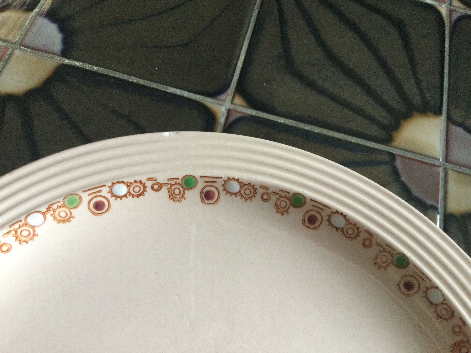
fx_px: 422
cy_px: 176
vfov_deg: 45.4
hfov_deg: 58.4
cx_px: 236
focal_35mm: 31
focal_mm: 3.3
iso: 200
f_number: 2.4
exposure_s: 1/25
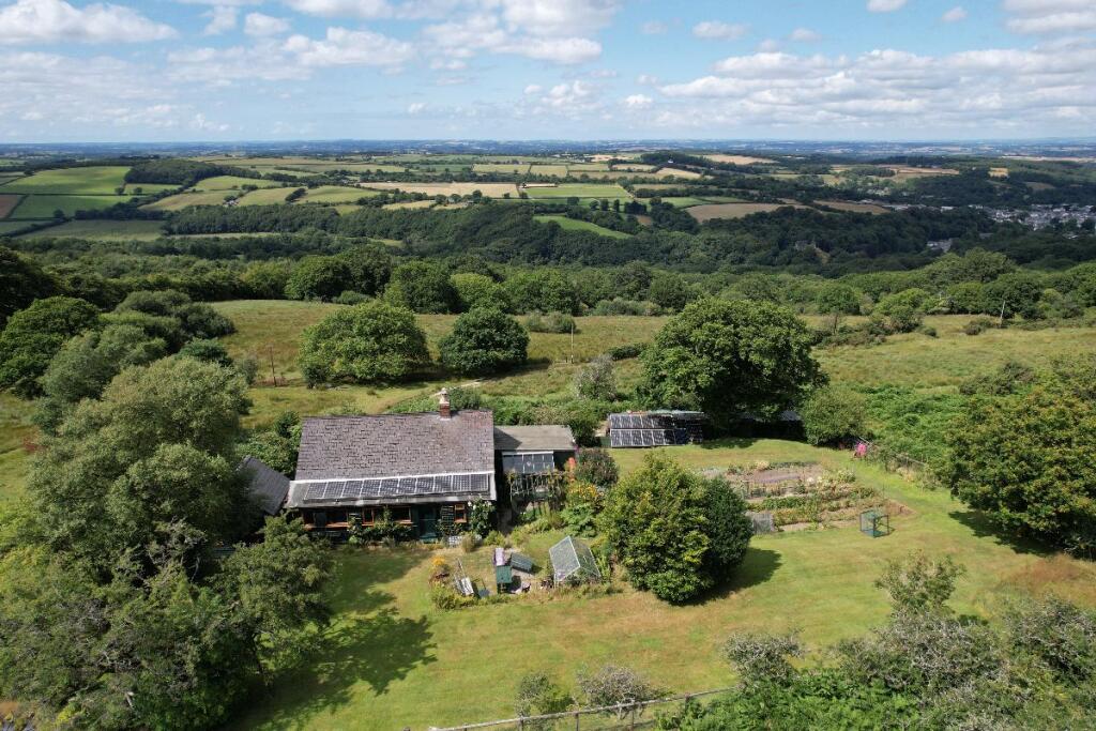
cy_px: 366
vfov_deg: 57.2
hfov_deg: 78.6
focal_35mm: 22
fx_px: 670
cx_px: 548
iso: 120
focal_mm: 8.38
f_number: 2.8
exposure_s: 1/2000
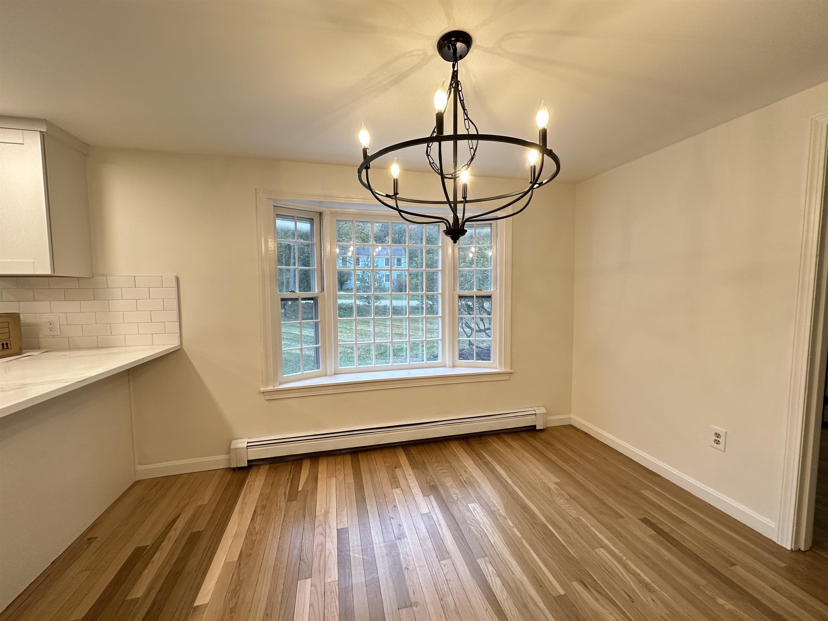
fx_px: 335
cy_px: 310
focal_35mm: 14
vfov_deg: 85.7
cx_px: 414
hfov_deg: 102.1
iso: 160
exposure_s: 1/60
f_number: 2.2
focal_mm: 2.22
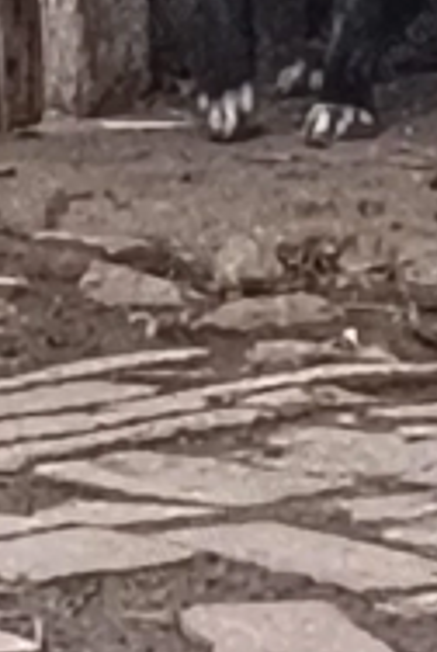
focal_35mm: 592
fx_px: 10739
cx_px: 284
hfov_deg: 2.3
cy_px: 21
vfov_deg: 3.5
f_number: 1.8
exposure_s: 1/50.3
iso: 80
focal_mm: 3.98
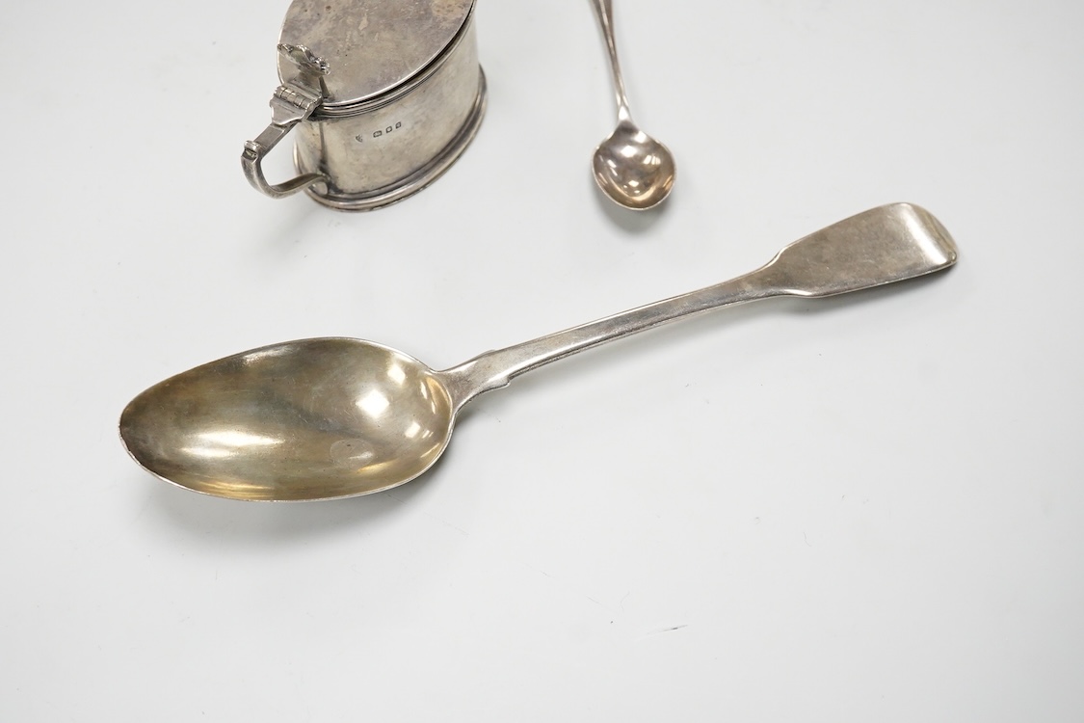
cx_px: 542
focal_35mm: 45
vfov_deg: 29.9
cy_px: 362
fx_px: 1355
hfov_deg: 43.6
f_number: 10
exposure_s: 1/200
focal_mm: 30
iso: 2500
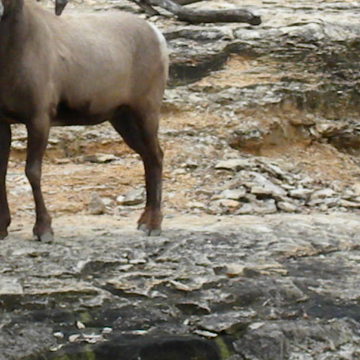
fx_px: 2753
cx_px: 17
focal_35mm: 234
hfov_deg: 7.5
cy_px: 45
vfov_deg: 7.5
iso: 640
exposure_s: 1/71.6
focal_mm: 17.7
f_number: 14
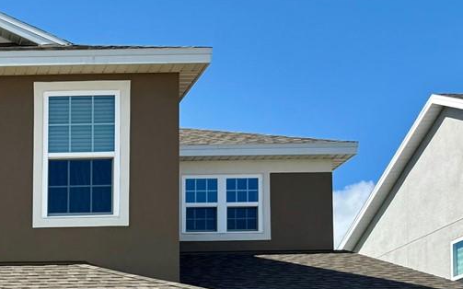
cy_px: 428
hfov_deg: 22.5
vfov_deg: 15.0
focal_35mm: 81
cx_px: -156
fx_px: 1022
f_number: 1.78
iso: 80
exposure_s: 1/4405
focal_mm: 6.76
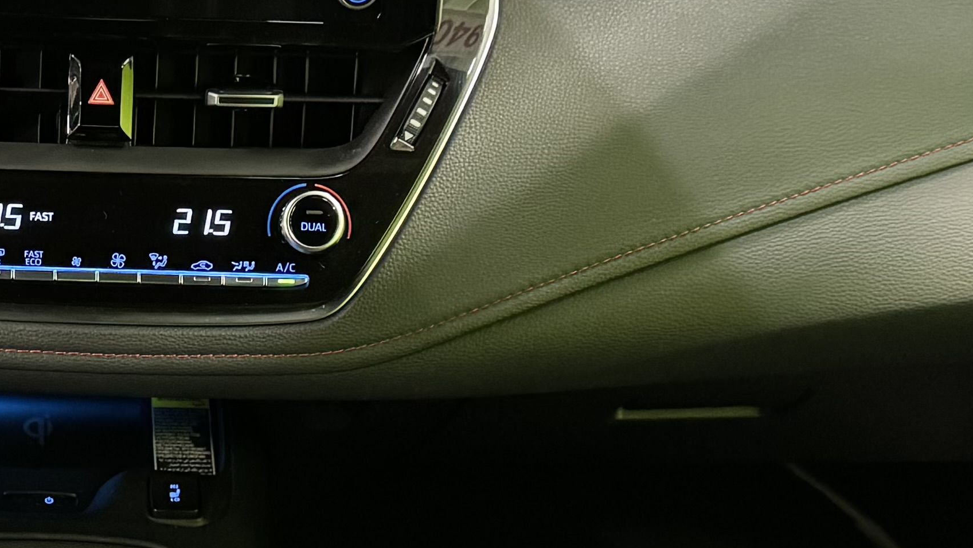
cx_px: 31
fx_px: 2271
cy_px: 664
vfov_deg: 13.4
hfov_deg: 23.3
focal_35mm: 88
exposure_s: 1/33
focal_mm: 6.76
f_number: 1.78
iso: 1000
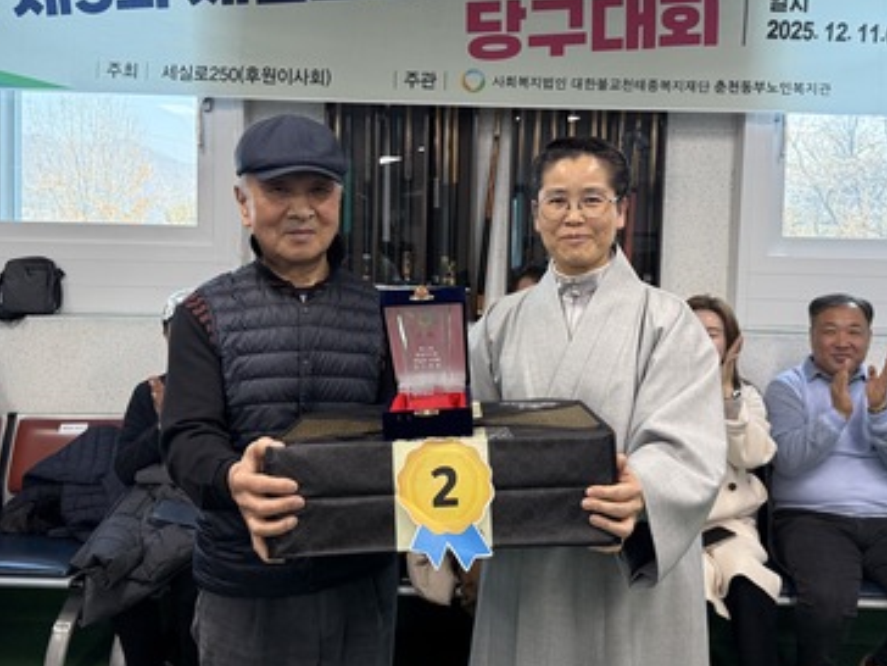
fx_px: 846
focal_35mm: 33
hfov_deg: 55.3
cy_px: 294
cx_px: 451
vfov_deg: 42.9
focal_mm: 6.76
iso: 200
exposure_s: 1/171
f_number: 1.78
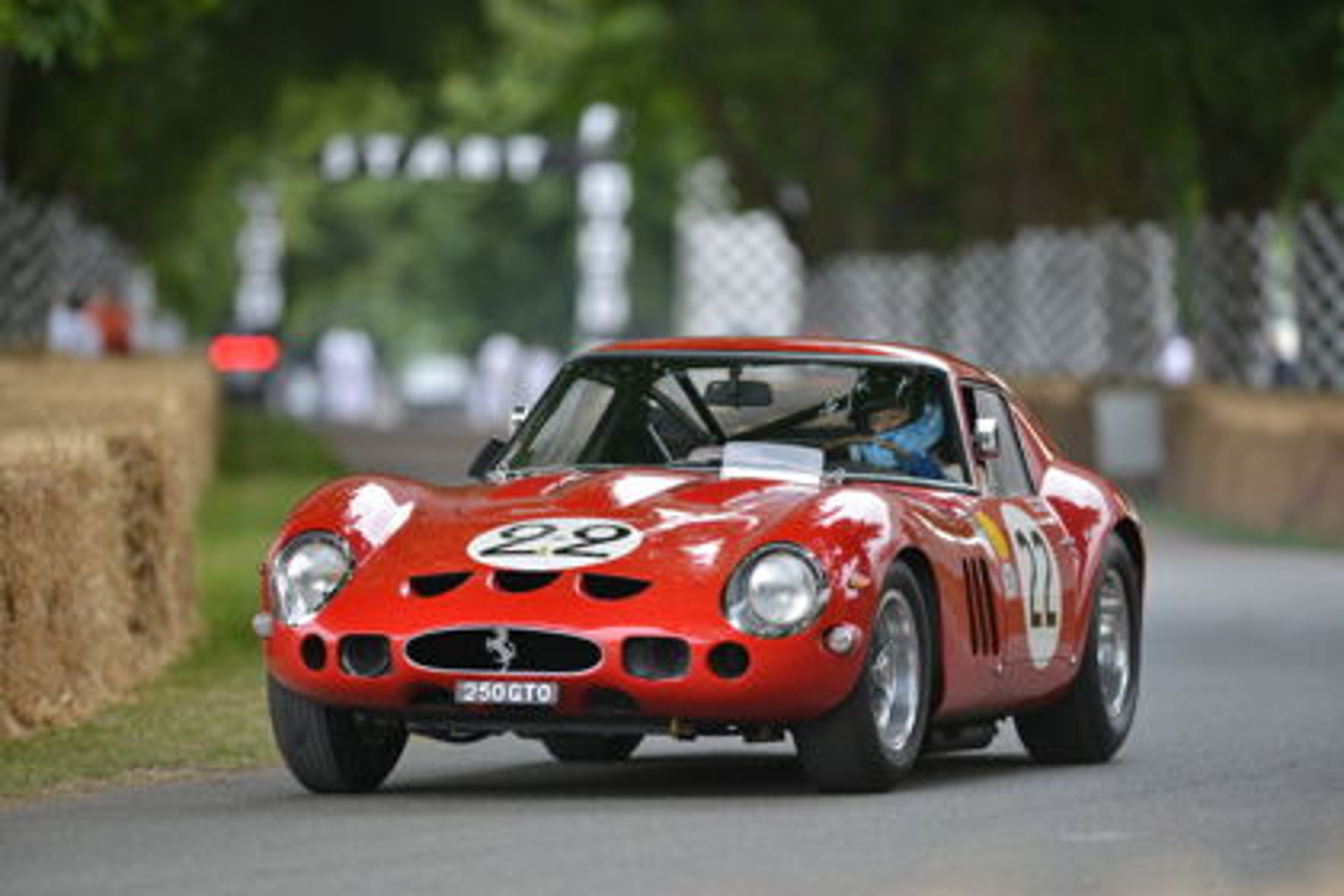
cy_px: 448
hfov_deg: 6.9
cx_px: 672
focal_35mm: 300
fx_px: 11199
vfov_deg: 4.6
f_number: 2.8
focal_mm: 300
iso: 800
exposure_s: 1/1600
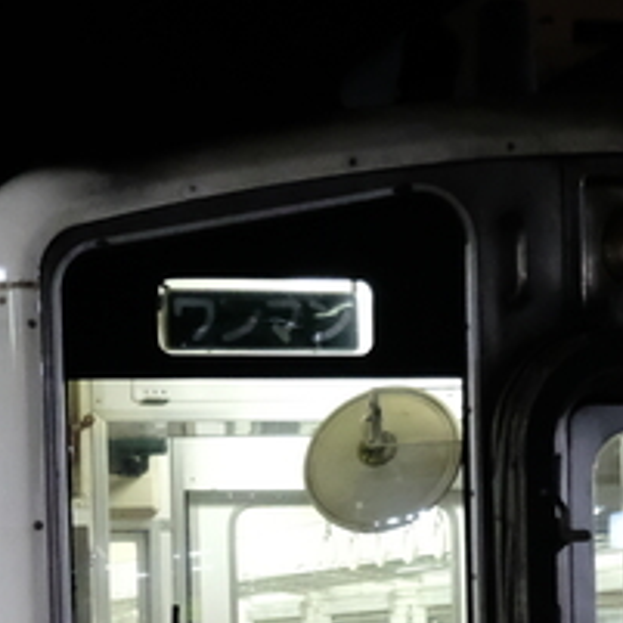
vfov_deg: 11.1
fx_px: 3095
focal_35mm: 152
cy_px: 905
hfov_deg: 11.5
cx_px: 325
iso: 8000
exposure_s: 1/105
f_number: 3.6
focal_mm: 23.3
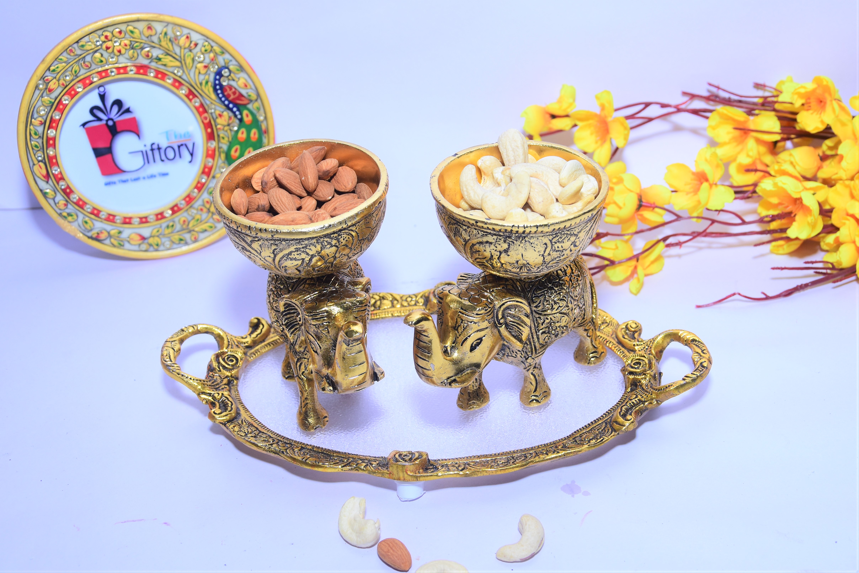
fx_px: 1145
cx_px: 430
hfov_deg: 41.1
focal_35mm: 48
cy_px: 286
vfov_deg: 28.1
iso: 250
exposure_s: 1/125
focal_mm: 32
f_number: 5
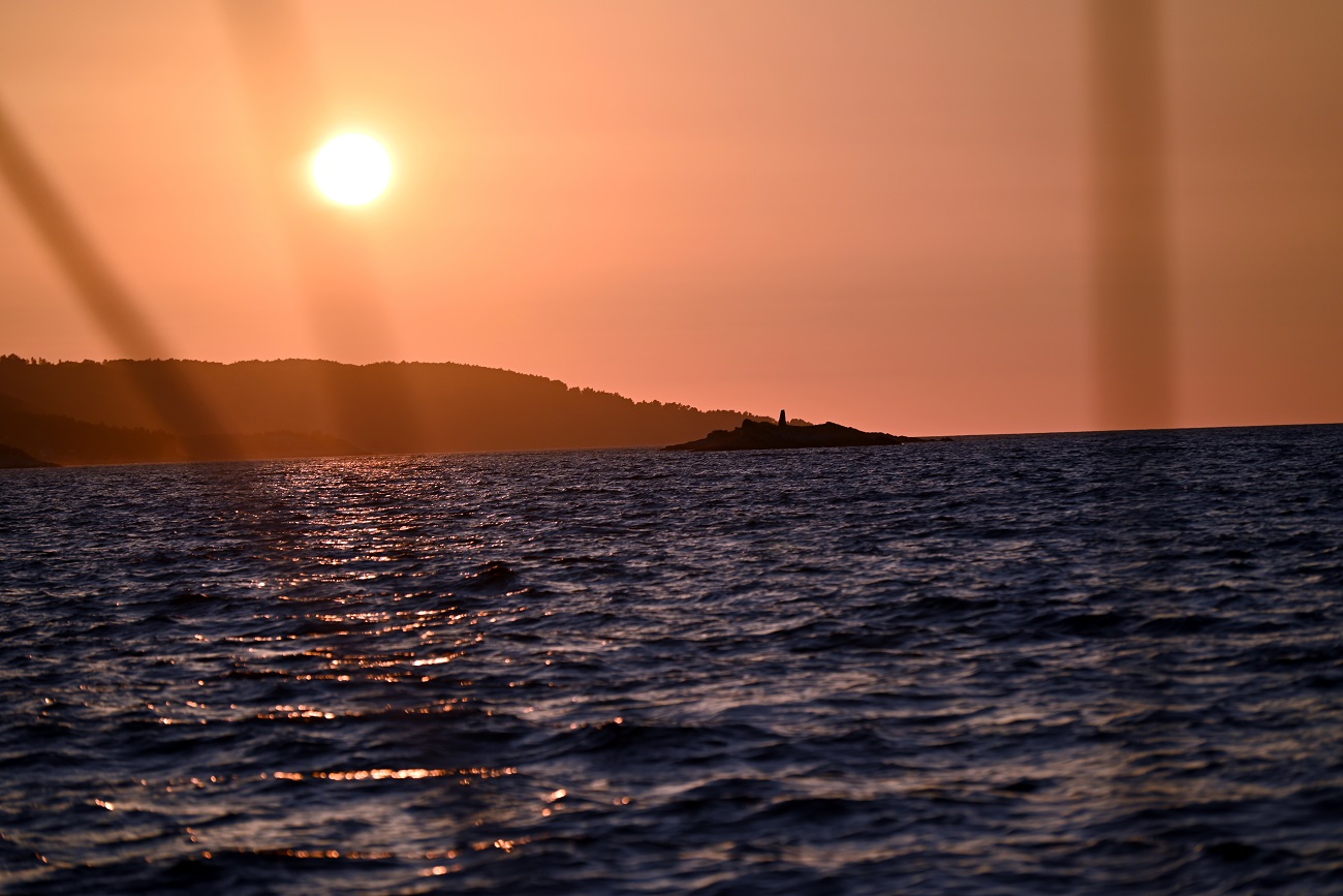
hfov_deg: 10.5
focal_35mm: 195
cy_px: 448
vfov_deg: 7.0
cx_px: 672
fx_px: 7275
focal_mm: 195
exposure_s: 1/1000
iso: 100
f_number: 5.6
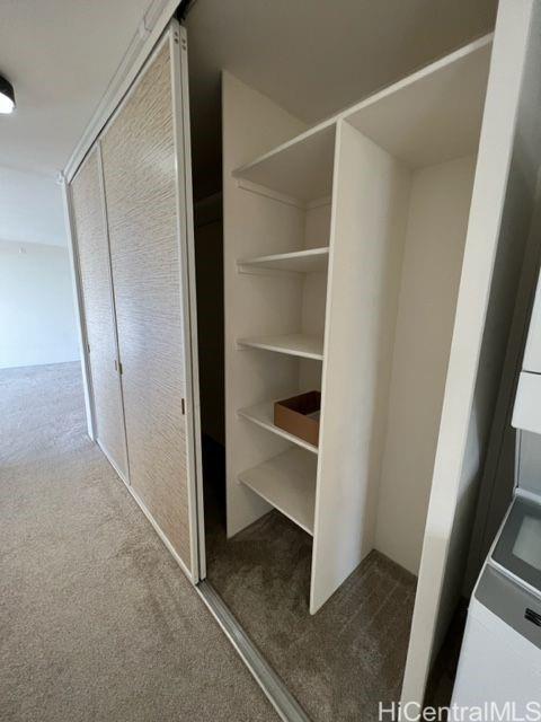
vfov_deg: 106.2
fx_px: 271
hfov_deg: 89.9
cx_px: 270
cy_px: 361
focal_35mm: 13
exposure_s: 1/60
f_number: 1.8
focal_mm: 1.57
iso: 200
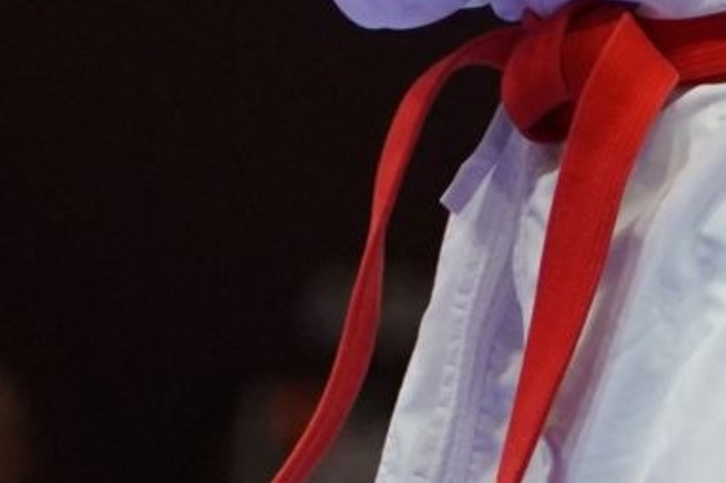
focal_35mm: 1499
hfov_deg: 1.4
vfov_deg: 0.9
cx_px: 936
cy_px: -426
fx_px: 30215
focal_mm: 213
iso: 2500
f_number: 4
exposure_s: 1/1000
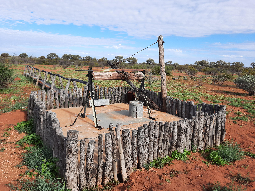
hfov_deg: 69.4
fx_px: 184
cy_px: 96
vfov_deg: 54.9
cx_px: 128
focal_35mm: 25
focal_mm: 4.6
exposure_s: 1/774
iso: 40
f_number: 2
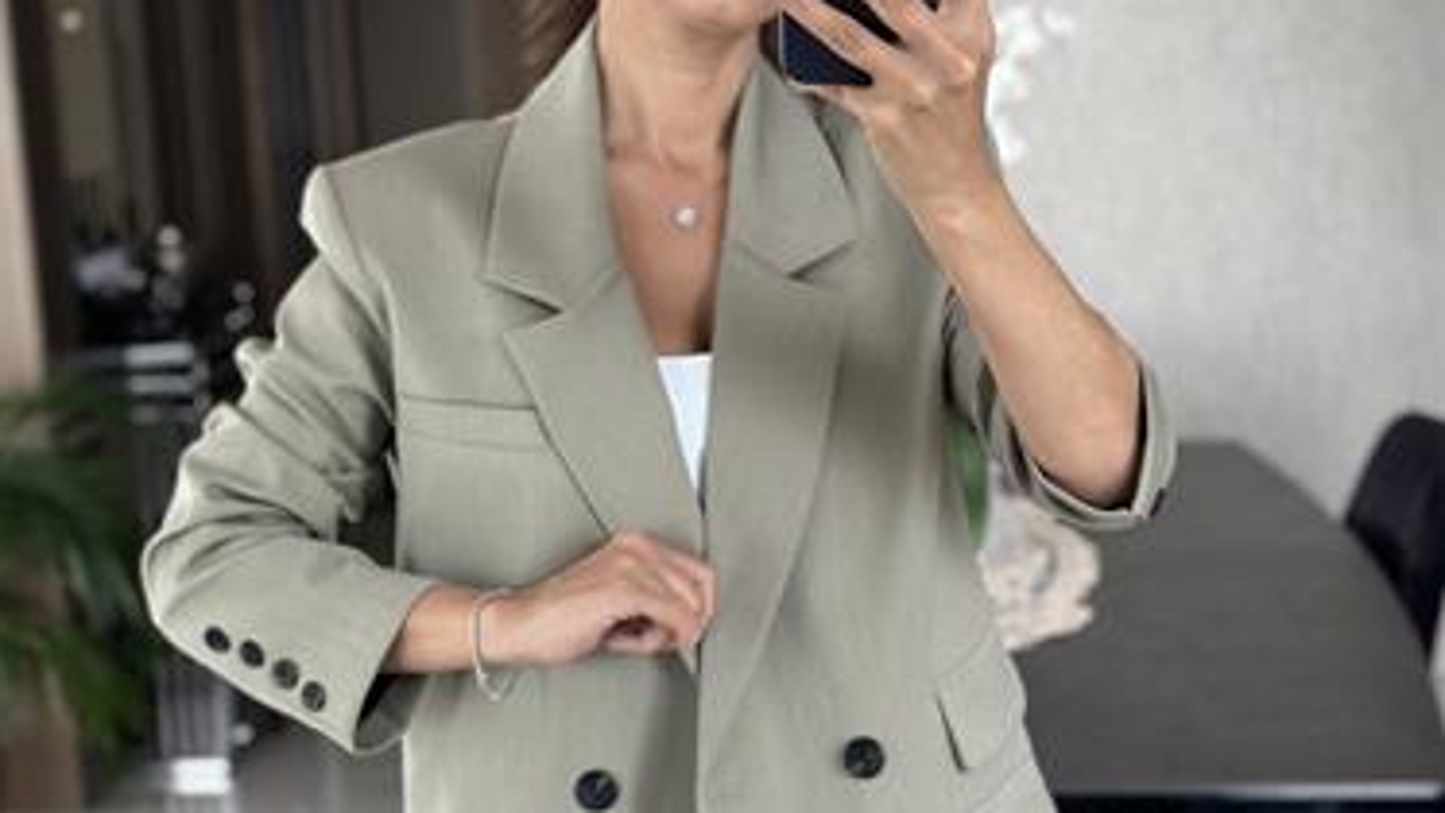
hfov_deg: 29.7
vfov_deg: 17.0
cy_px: 507
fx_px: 2721
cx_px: 713
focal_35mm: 71
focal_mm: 6.86
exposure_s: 1/50
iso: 320
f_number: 1.78
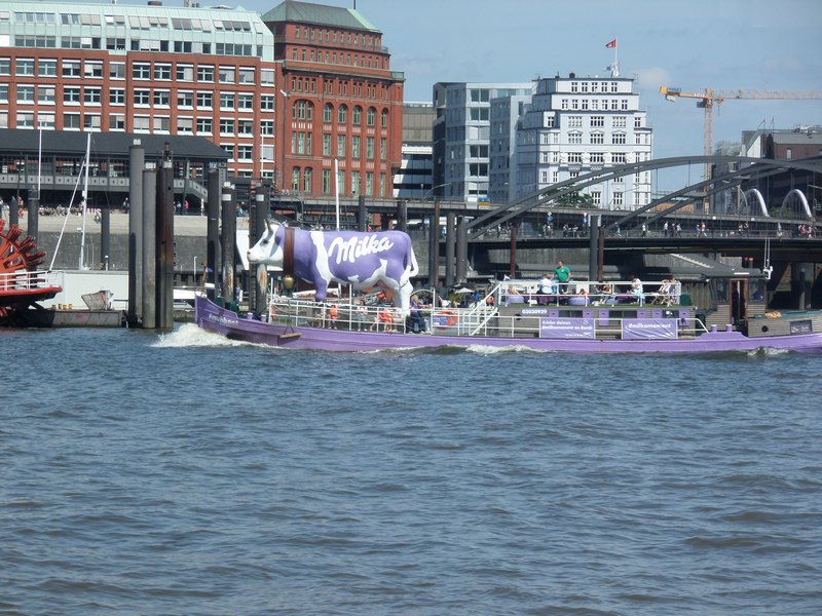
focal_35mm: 188
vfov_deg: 7.9
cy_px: 308
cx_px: 411
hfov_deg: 10.5
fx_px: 4464
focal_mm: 33.8
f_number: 6.3
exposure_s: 1/350
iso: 80
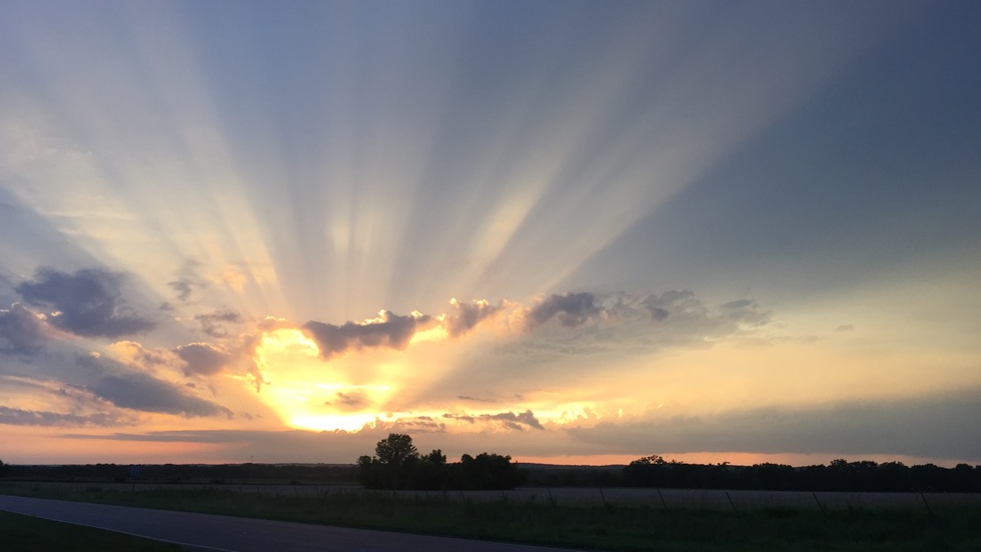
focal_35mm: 33
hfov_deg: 59.5
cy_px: 327
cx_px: 477
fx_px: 858
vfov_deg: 35.5
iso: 50
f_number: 2.2
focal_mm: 4.15
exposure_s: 1/120
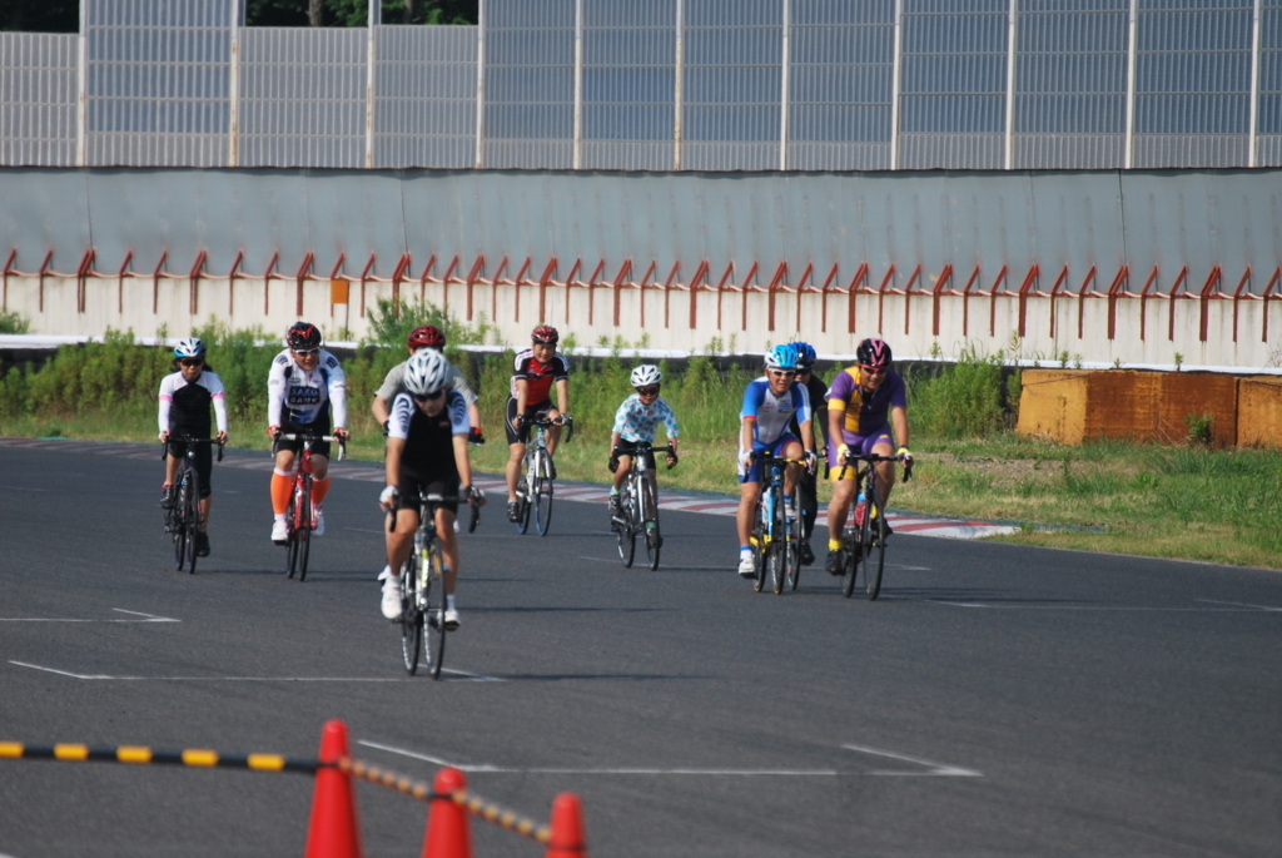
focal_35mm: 450
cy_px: 429
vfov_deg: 3.1
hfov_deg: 4.6
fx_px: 16041
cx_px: 641
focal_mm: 300
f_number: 5.6
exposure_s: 1/1000
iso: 200
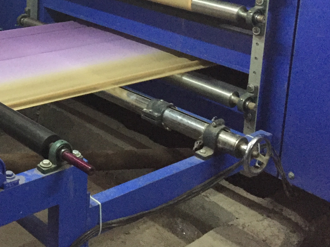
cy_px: 13
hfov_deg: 31.4
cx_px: 68
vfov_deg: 23.6
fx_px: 572
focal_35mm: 60
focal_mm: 4.15
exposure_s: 1/17
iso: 400
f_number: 2.2
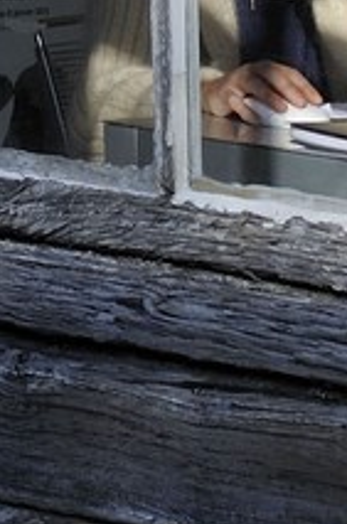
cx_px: -507
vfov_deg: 5.0
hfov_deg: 3.6
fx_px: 5463
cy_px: -1385
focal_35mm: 376
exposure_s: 1/160
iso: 200
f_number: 11
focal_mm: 50
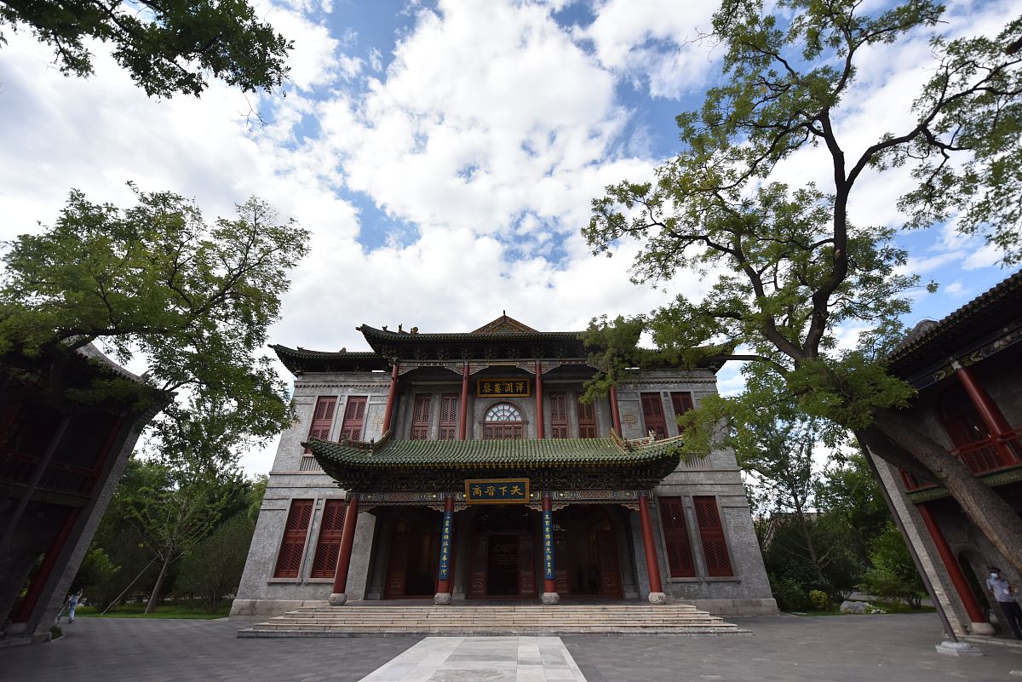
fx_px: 398
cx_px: 511
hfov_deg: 104.2
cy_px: 341
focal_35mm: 14
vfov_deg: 81.3
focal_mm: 14
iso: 640
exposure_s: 1/8000
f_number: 2.8
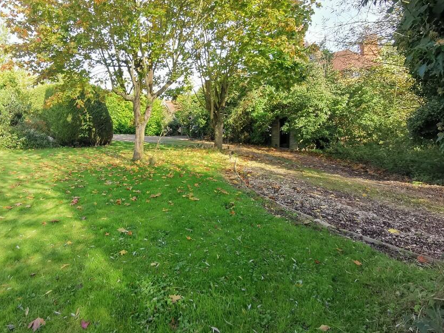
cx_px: 174
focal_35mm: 21
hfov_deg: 77.9
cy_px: 137
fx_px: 269
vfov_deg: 63.0
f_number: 2.2
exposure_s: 1/155
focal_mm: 2.26
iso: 50
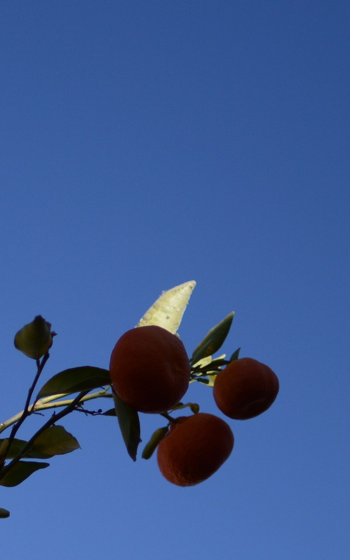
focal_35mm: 151
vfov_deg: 13.7
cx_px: -71
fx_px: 2311
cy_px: 469
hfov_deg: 8.6
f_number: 2
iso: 100
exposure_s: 1/4000
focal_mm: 35
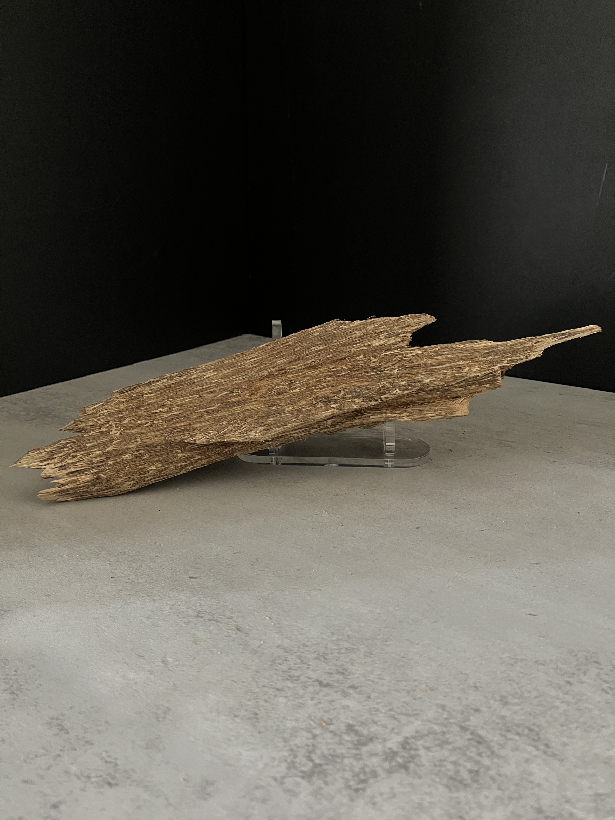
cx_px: 308
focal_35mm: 28
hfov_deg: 49.7
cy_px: 410
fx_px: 663
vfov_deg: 63.4
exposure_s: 1/30
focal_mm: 3.99
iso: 640
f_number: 1.8
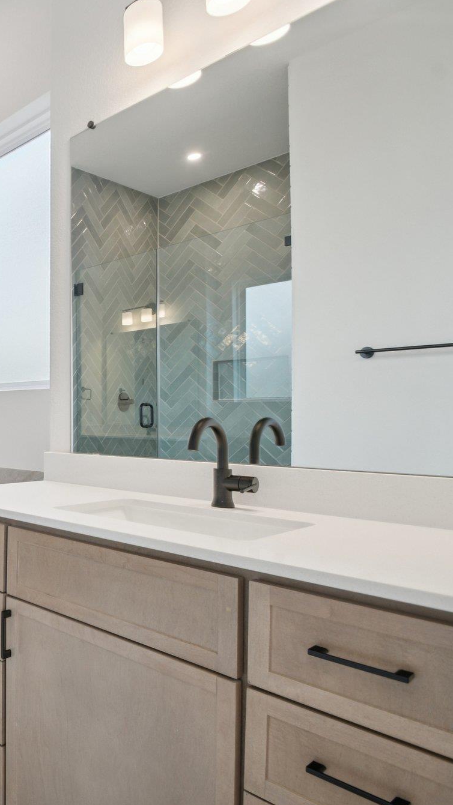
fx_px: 513
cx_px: -103
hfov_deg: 35.9
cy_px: 398
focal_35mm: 24
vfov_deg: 76.3
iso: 400
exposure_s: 1/50
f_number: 8
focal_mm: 10
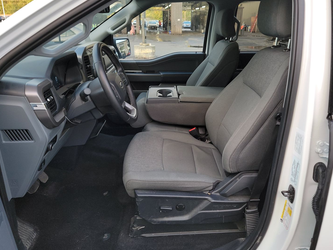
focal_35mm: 27
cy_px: 113
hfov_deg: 65.3
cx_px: 175
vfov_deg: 51.3
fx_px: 260
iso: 123
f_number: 1.8
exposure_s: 1/59
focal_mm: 6.7
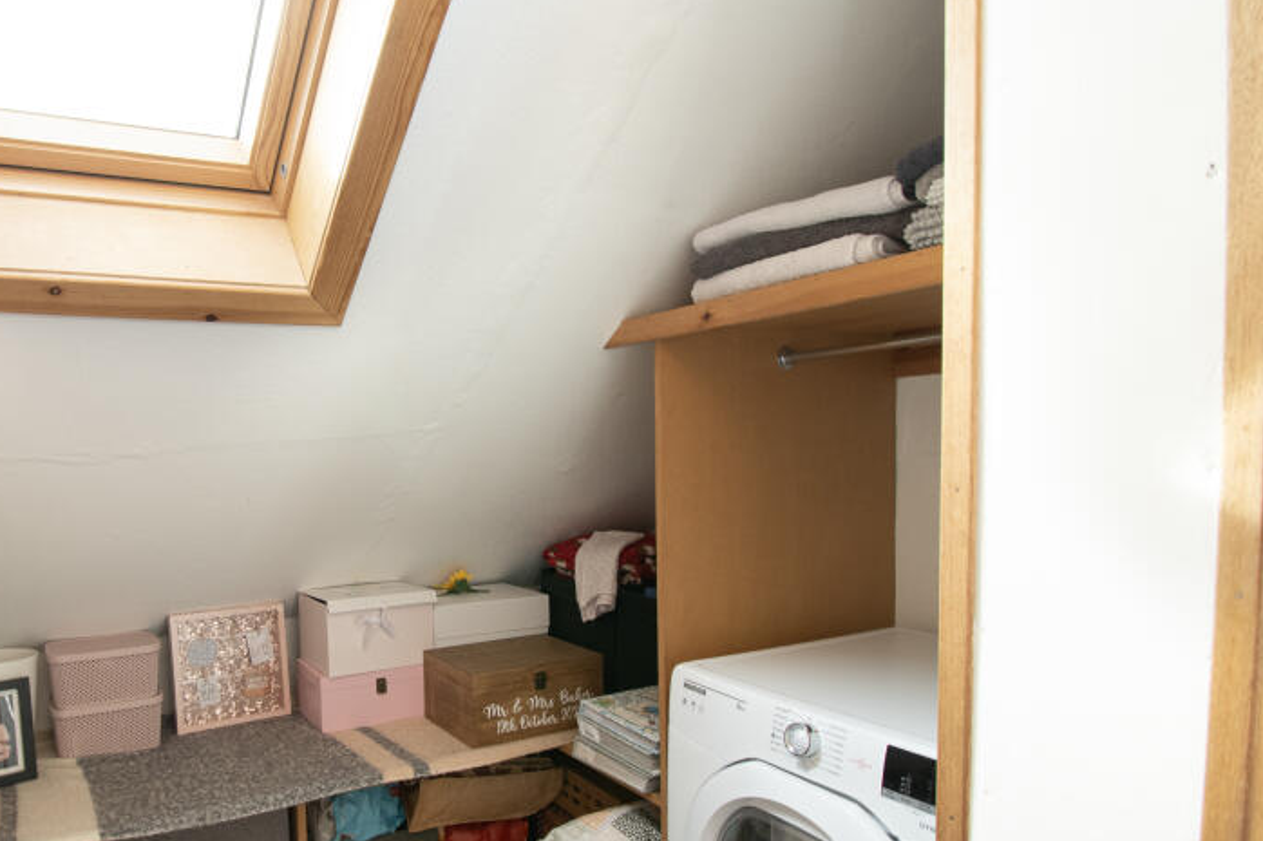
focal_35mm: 22
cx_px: 394
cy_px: 449
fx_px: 772
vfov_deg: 57.2
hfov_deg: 75.5
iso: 320
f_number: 8
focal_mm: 10
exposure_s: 1/10
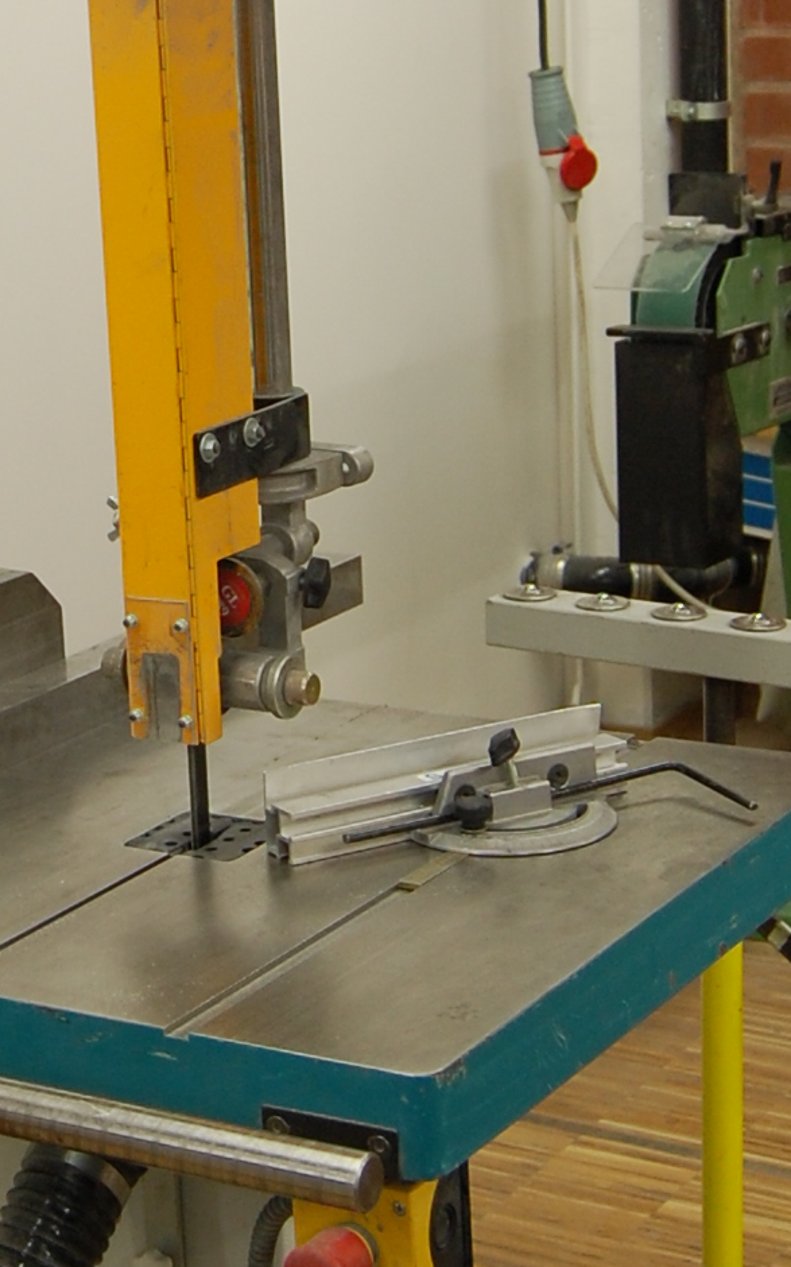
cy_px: 322
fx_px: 3037
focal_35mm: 88
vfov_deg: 23.3
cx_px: -16
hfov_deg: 14.6
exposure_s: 1/40
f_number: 3.5
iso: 400
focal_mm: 18
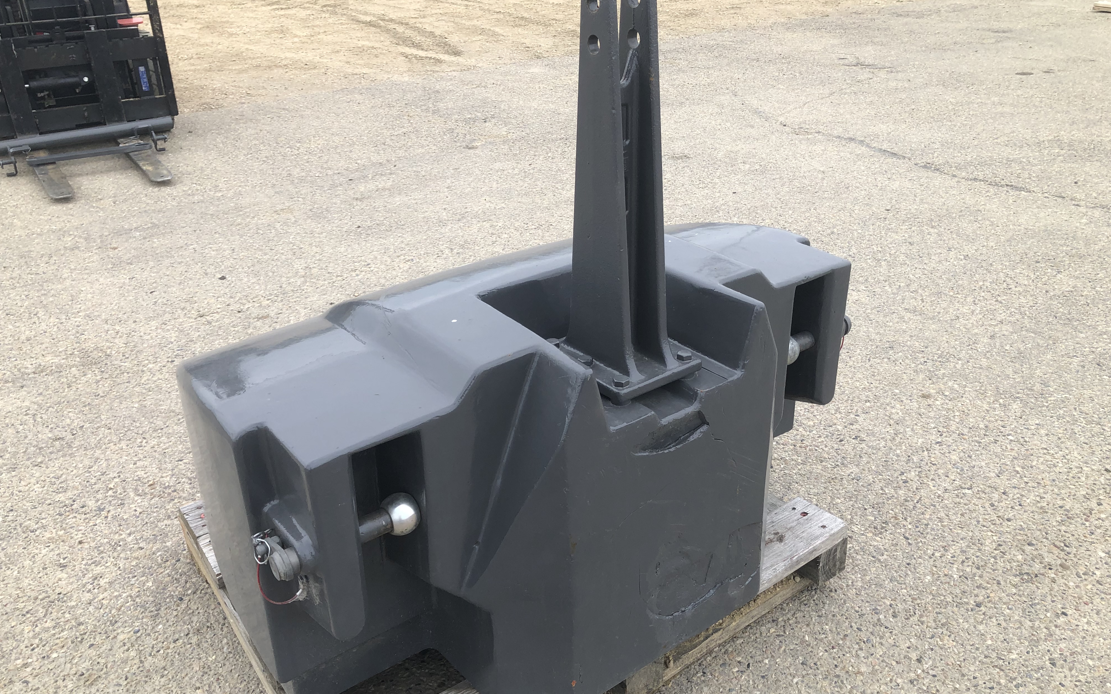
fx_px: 908
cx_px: 550
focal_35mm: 30
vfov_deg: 41.8
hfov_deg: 62.9
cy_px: 380
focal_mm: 3.99
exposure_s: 1/390
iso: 20
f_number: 1.8
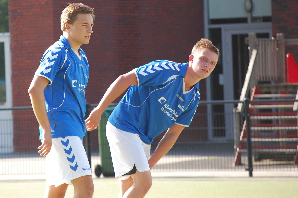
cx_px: 147
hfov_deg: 10.0
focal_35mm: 207
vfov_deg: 6.6
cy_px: 100
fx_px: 1708
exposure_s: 1/400
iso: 400
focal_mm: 135
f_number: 5
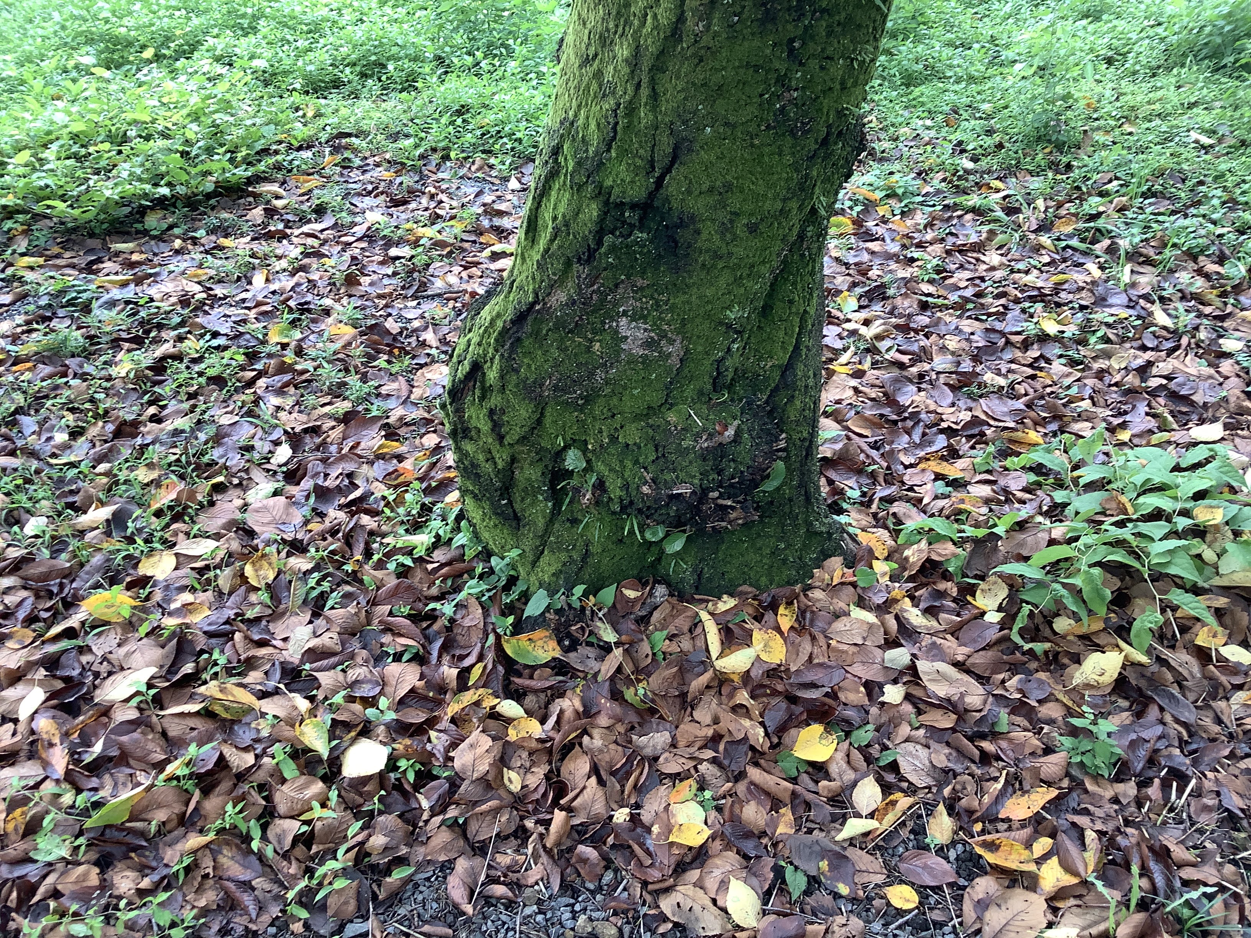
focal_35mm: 31
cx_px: 626
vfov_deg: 45.4
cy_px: 469
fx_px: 1120
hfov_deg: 58.4
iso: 40
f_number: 2.4
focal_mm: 3.3
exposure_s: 1/120
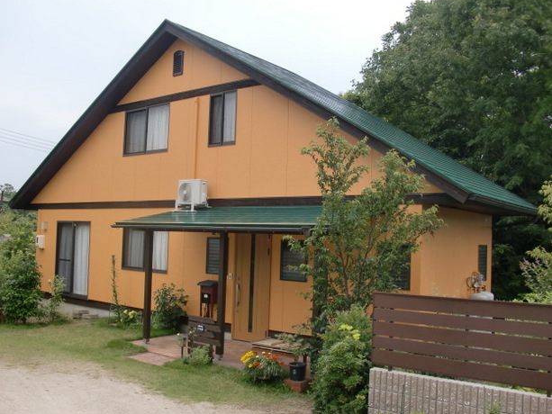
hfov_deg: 50.1
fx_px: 590
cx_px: 269
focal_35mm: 37
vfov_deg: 38.7
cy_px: 204
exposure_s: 1/640
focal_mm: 6.3
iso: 64
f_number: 2.8
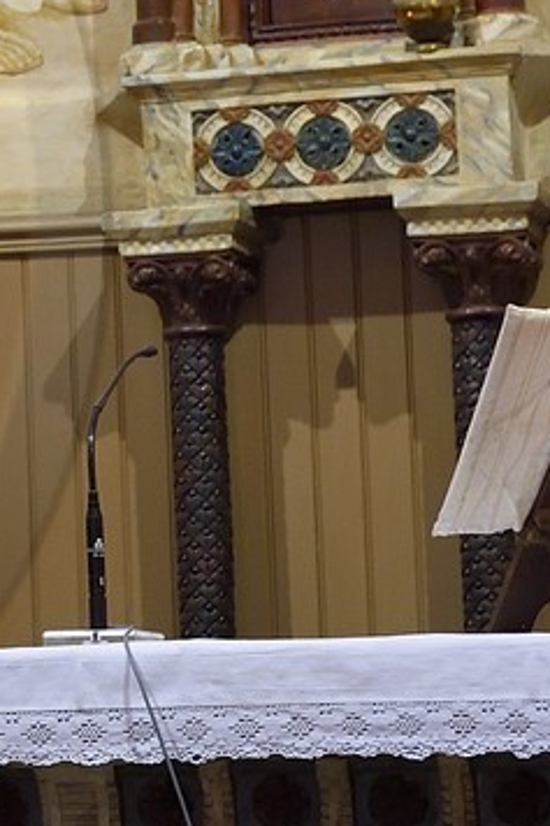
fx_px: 4633
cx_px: -615
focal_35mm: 202
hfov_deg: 6.6
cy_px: 227
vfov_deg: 10.2
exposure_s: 1/50
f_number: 4.5
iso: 1600
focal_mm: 45
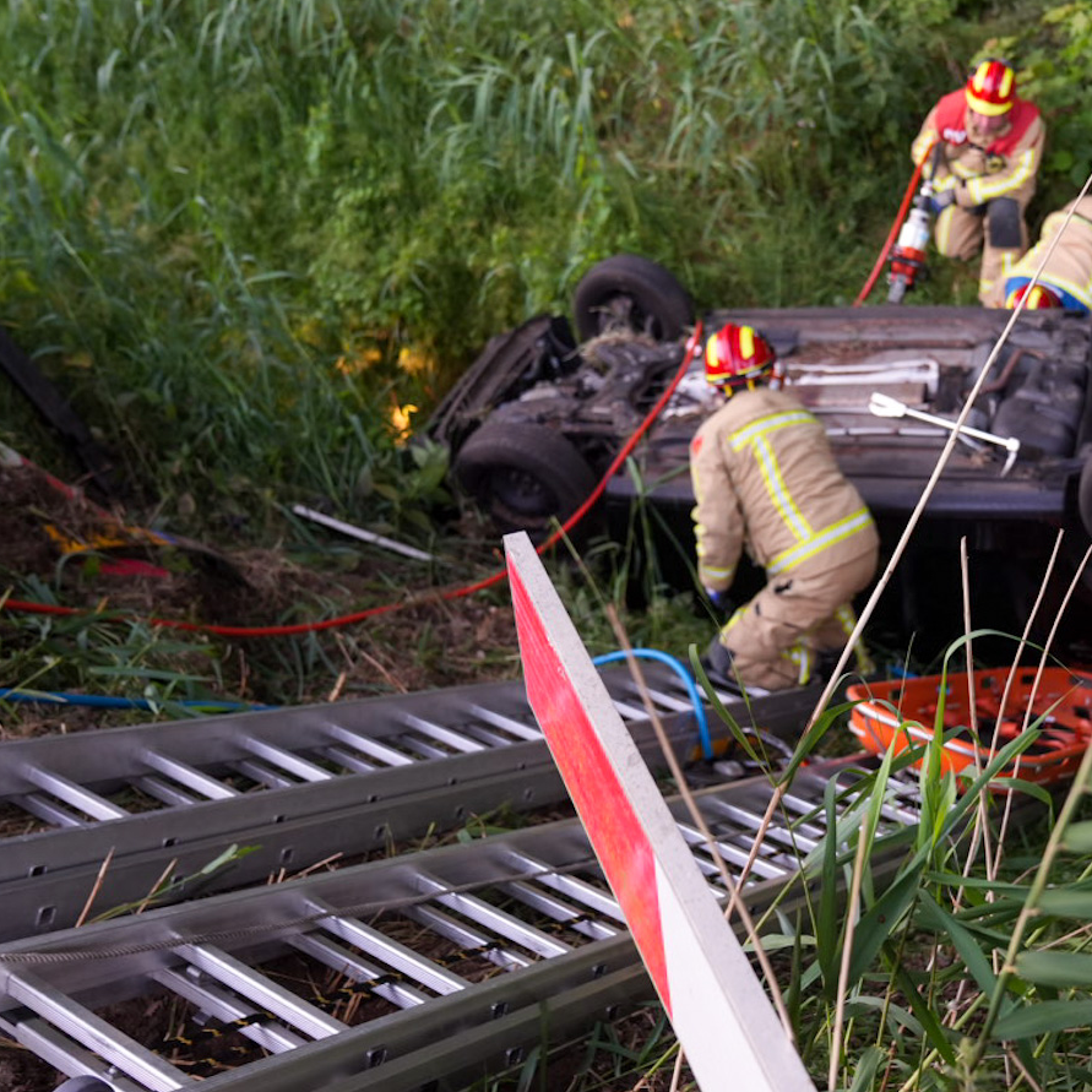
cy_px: 506
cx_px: 781
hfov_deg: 37.6
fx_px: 1570
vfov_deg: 38.3
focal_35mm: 44
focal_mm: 24
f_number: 3.2
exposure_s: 1/30
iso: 640
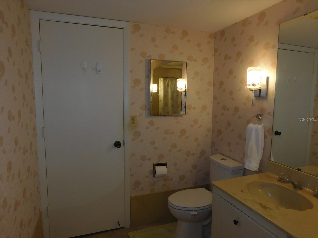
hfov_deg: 73.9
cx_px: 159
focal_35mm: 23
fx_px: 211
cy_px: 119
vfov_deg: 58.9
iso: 125
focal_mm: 4
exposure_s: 1/50
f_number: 3
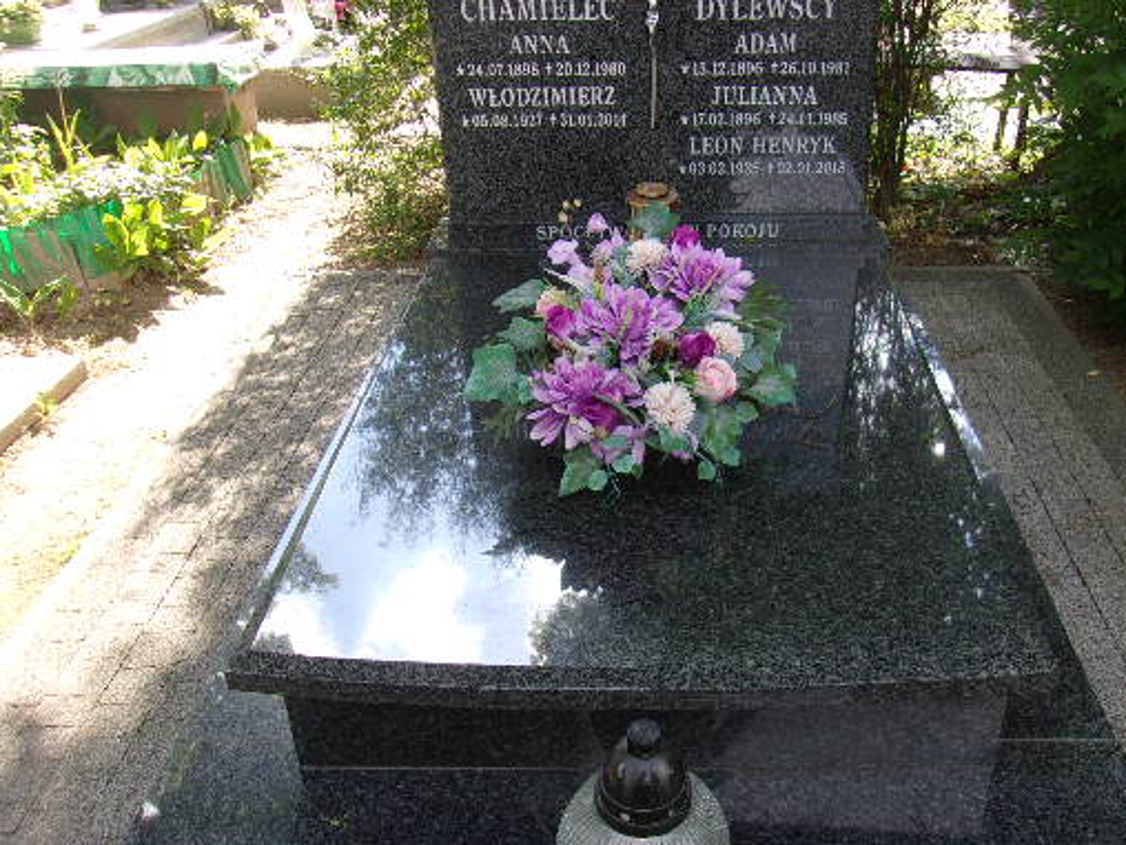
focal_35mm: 34
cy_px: 408
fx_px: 1106
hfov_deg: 53.7
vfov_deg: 41.8
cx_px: 663
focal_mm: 4.9
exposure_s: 1/160
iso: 80
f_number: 3
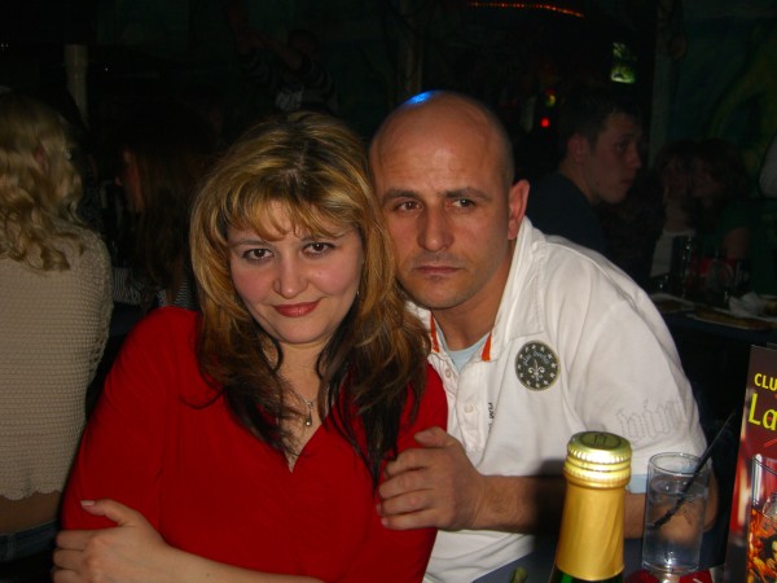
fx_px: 853
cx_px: 388
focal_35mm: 38
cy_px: 292
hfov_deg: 49.0
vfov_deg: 37.7
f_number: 2.8
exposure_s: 1/60
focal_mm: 7.9
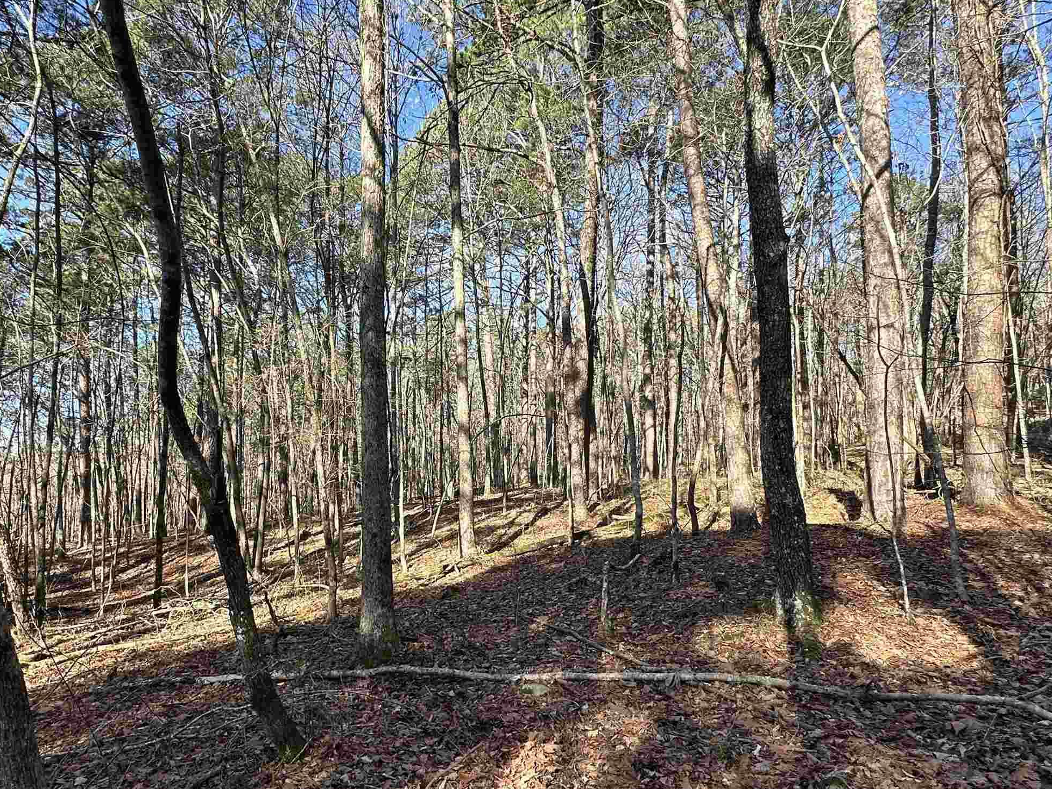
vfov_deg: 60.6
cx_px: 468
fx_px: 669
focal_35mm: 22
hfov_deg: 76.1
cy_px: 470
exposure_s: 1/322
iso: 40
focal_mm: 2.22
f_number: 2.2
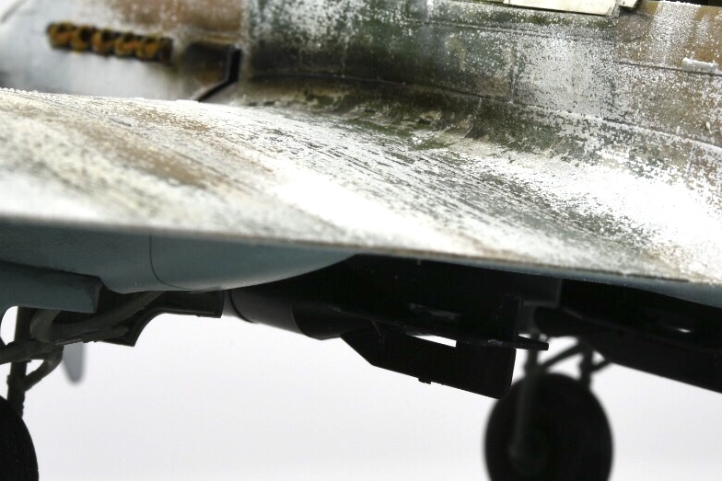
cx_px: 393
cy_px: 150
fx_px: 2487
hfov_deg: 16.5
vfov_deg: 11.0
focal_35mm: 124
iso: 100
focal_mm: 60
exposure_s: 13
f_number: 20
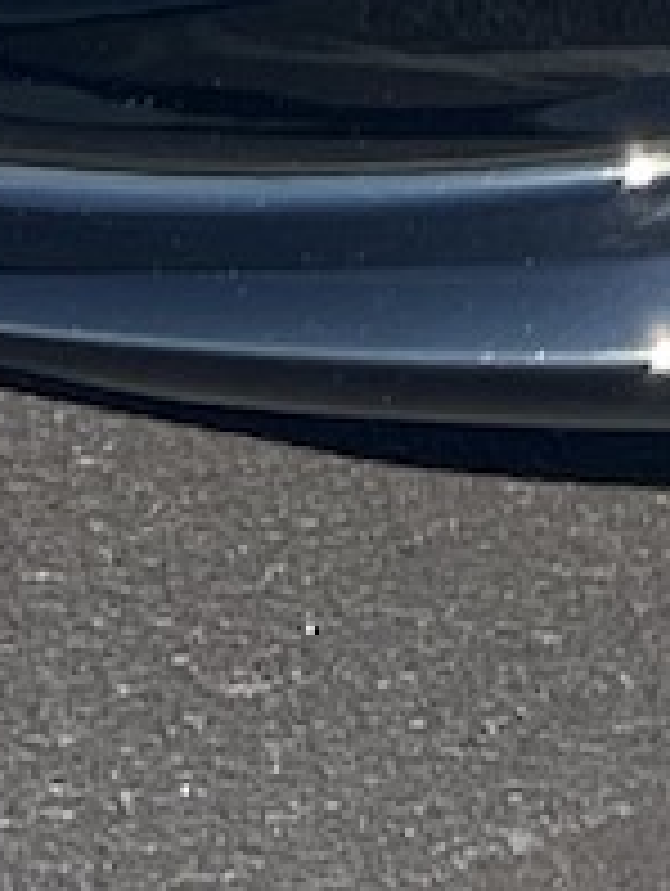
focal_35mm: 252
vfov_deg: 7.0
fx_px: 6489
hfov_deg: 5.6
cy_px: -1800
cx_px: 1803
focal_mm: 5.7
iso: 50
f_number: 1.5
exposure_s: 1/2208
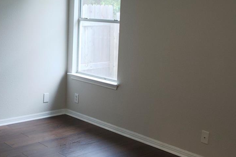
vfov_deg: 23.7
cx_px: 75
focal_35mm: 57
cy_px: 60
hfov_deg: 34.7
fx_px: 374
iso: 1600
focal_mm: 20
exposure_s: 1/160
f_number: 3.2
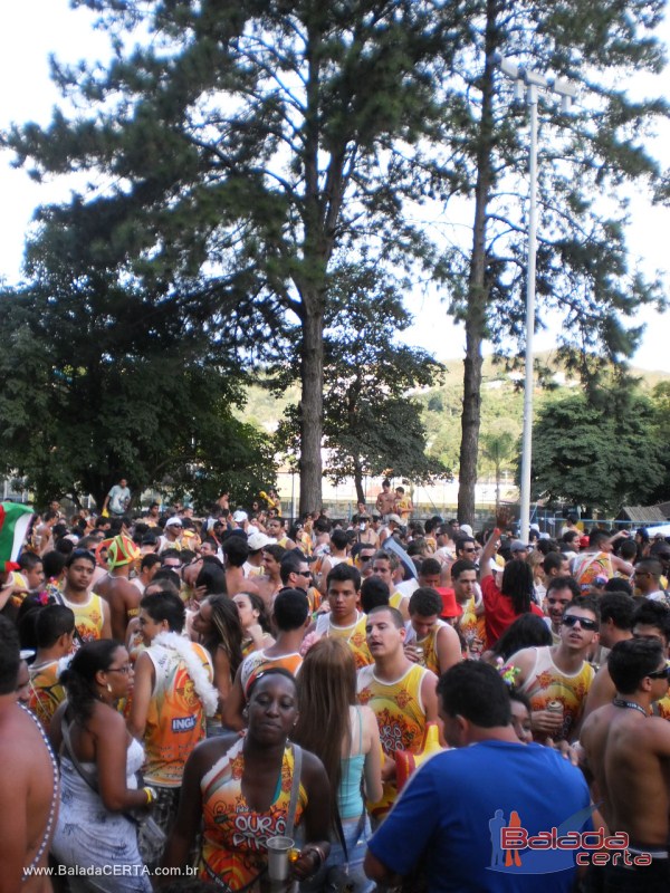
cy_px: 446
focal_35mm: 36
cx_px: 335
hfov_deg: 39.7
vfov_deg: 51.4
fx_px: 929
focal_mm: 6.3
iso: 100
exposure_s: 1/80
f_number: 3.1
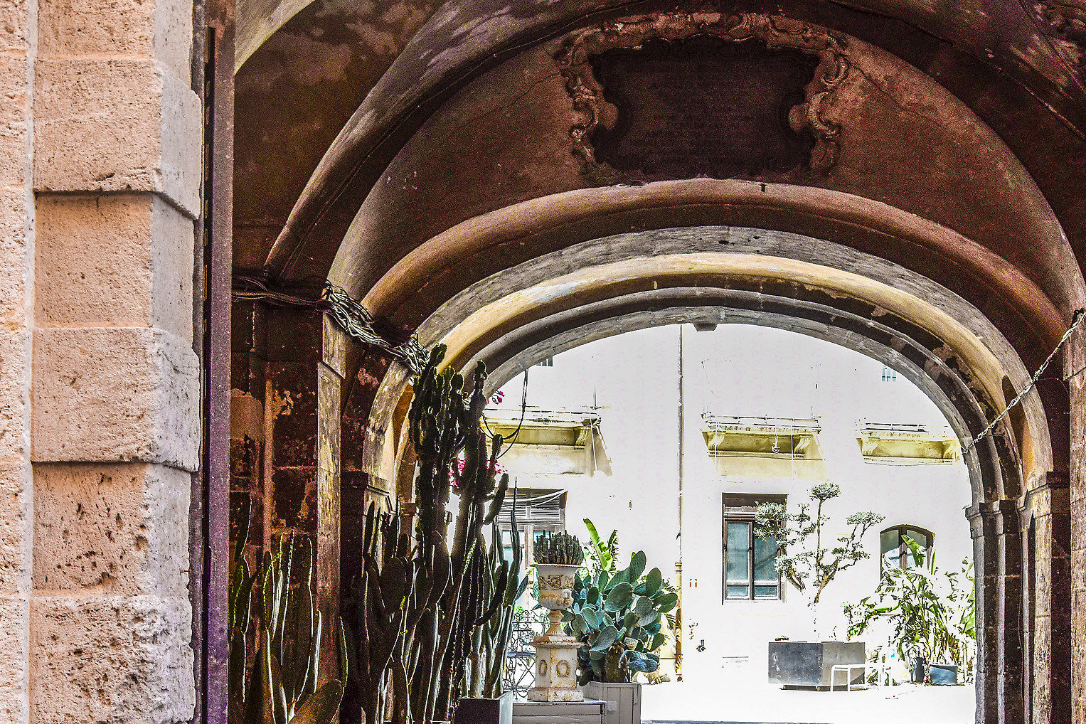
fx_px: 1991
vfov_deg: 20.5
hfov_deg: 30.3
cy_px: 513
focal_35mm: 66
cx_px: 720
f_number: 6.3
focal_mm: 28
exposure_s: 1/160
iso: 400
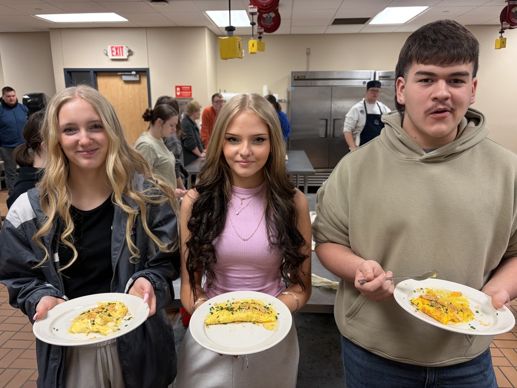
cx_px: 258
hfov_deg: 67.3
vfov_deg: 53.1
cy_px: 194
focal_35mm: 26
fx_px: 388
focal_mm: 5.96
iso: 80
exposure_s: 1/60
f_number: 1.6
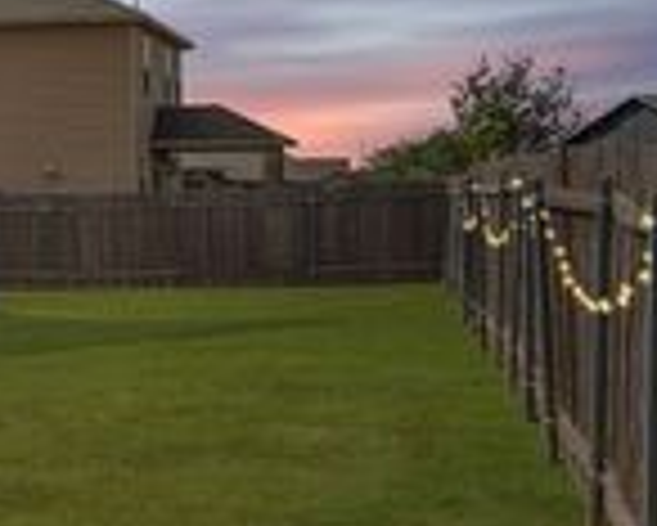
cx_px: -356
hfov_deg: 16.7
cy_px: 164
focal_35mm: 103
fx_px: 2004
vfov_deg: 14.9
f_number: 8
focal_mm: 32
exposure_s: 1/250
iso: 100
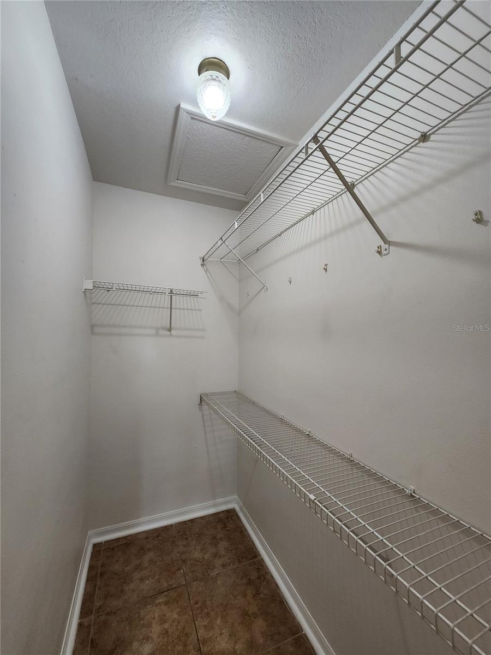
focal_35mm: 13
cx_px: 246
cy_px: 328
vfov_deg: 106.2
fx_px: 246
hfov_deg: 89.9
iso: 250
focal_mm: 2.2
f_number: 2.2
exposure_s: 1/60
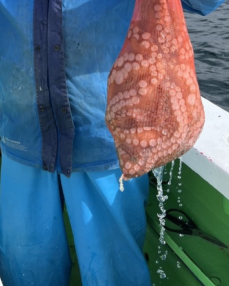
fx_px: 415
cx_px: 45
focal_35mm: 49
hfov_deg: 30.1
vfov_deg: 36.2
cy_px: 42
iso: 50
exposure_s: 1/2222
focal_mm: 5.1
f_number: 1.6
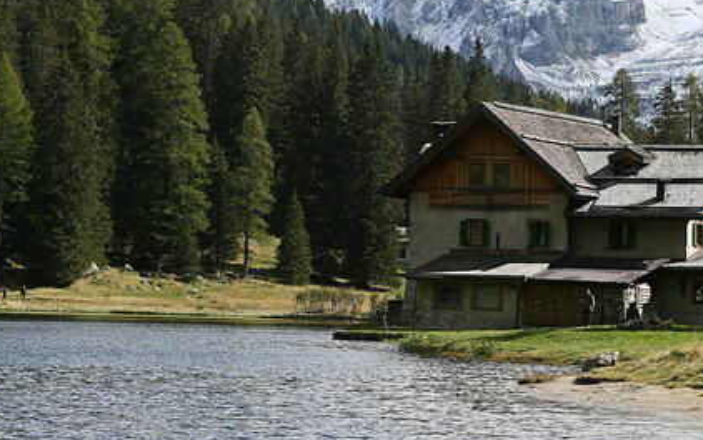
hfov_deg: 13.7
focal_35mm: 152
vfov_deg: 8.6
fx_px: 2913
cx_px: 476
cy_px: 152
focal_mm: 70
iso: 100
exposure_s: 1/320
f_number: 7.1
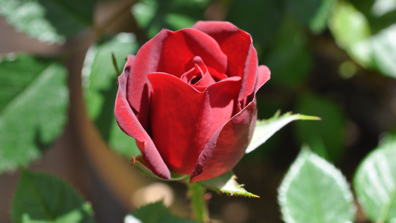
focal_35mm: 95
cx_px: 197
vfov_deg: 12.7
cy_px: 109
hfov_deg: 22.5
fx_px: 998
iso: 200
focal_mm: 60
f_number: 8
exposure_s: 1/125
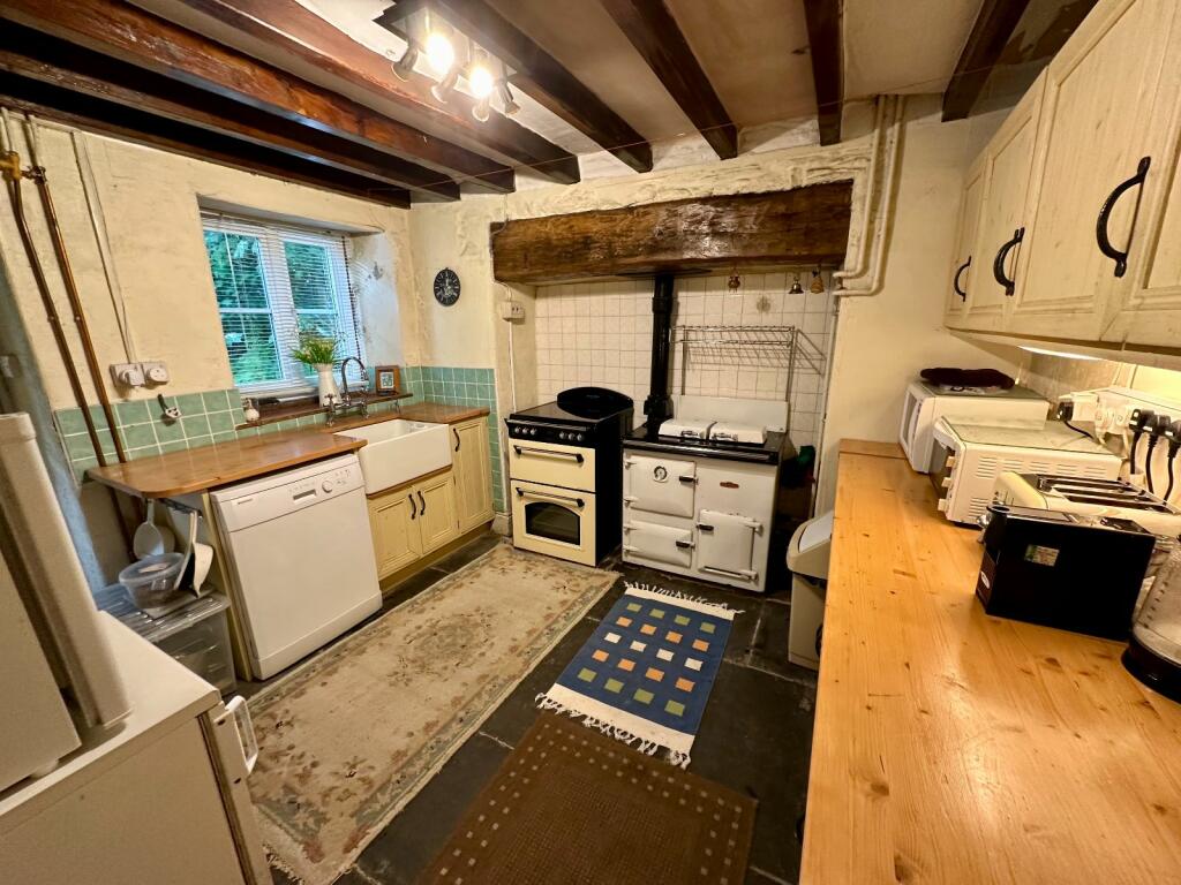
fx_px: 478
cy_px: 442
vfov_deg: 85.7
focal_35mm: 14
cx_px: 590
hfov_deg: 102.1
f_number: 2.2
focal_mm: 2.22
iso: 200
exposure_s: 1/50
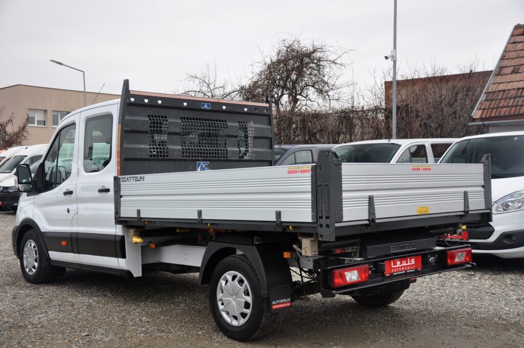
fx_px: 611
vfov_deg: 31.8
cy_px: 174
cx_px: 262
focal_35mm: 42
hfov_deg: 46.5
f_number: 5.6
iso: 500
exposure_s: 1/125
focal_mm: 28
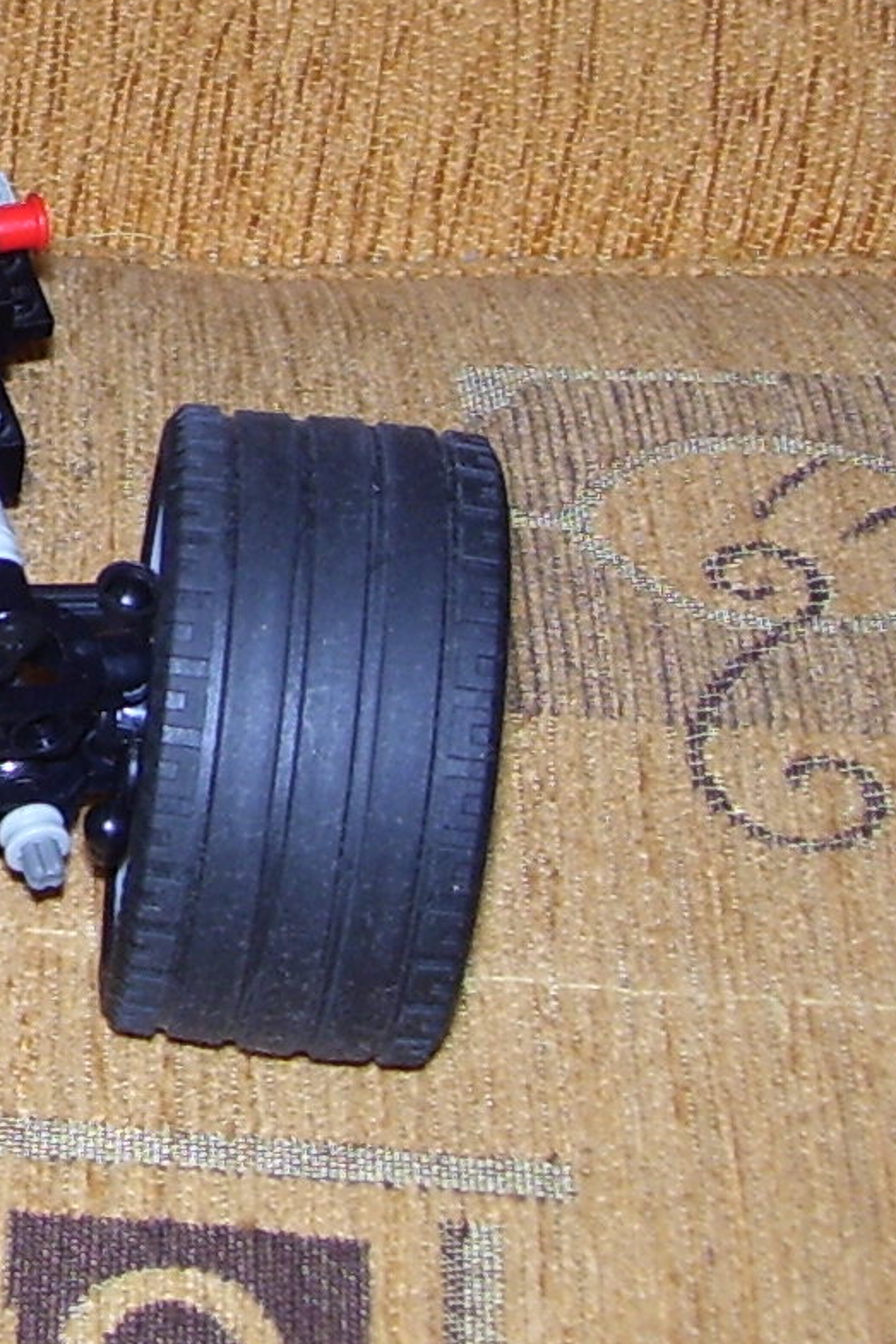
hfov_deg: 11.4
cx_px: -836
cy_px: 129
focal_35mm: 110
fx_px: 4105
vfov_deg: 18.3
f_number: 2.7
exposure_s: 1/60
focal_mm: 6
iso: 80
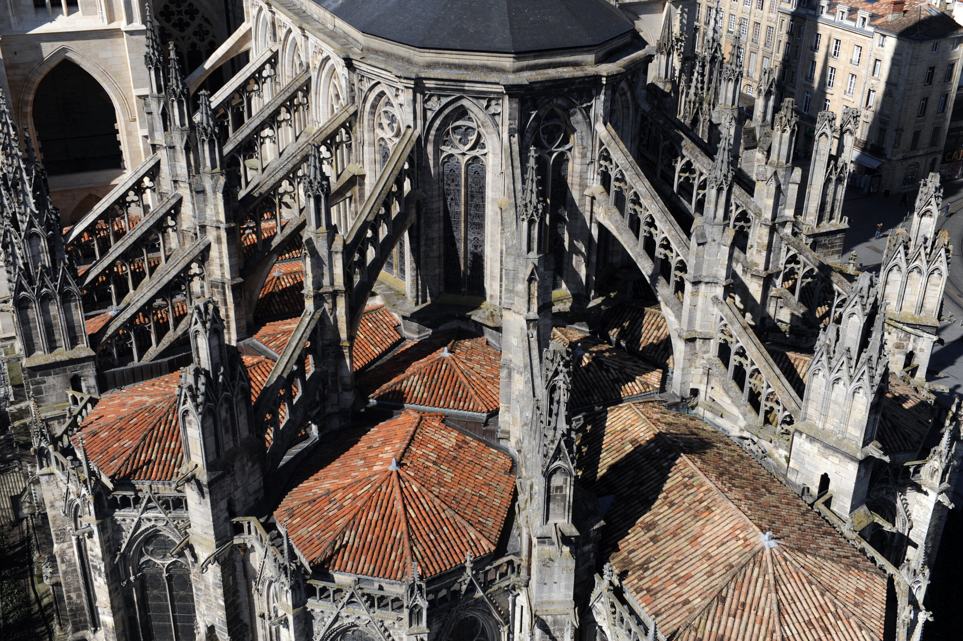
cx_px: 482
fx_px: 1069
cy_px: 320
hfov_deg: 48.5
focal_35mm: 40
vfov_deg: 33.4
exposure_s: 1/1250
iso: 200
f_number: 6.3
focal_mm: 40
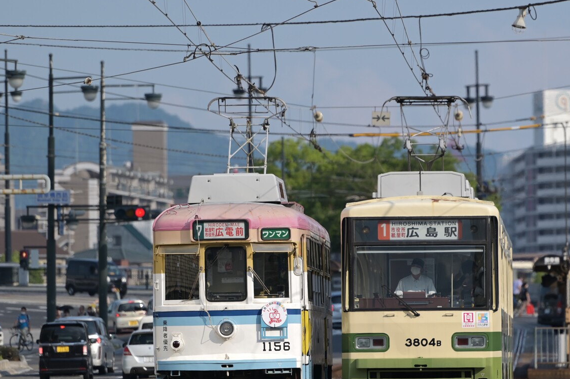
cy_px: 203
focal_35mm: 262
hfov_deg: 7.9
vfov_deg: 5.2
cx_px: 336
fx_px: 4145
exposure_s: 1/1250
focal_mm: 200
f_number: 2.8
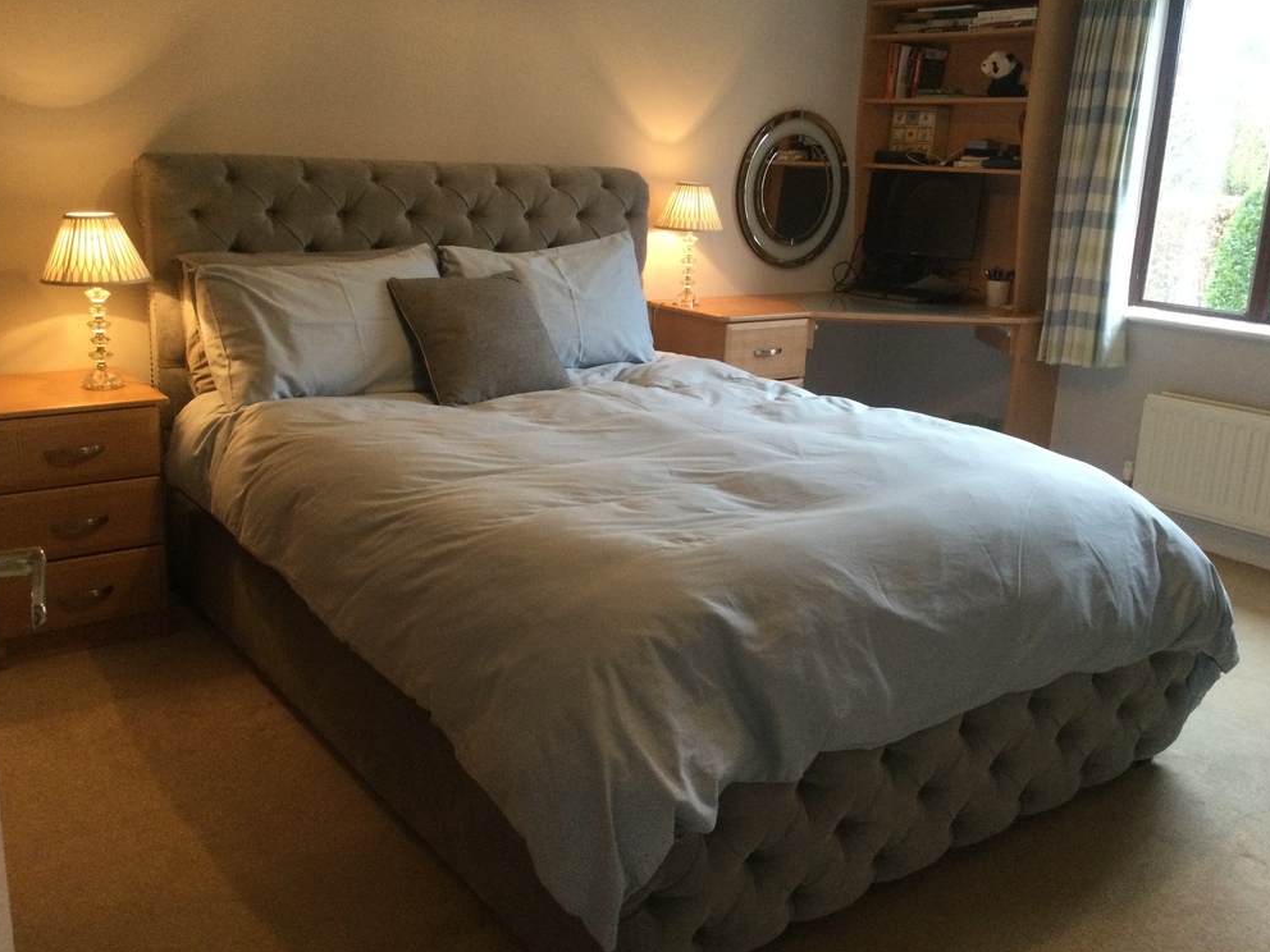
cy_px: 463
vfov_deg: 44.2
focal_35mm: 32
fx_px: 1174
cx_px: 641
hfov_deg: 56.8
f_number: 2.4
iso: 160
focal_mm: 3.3
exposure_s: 1/33
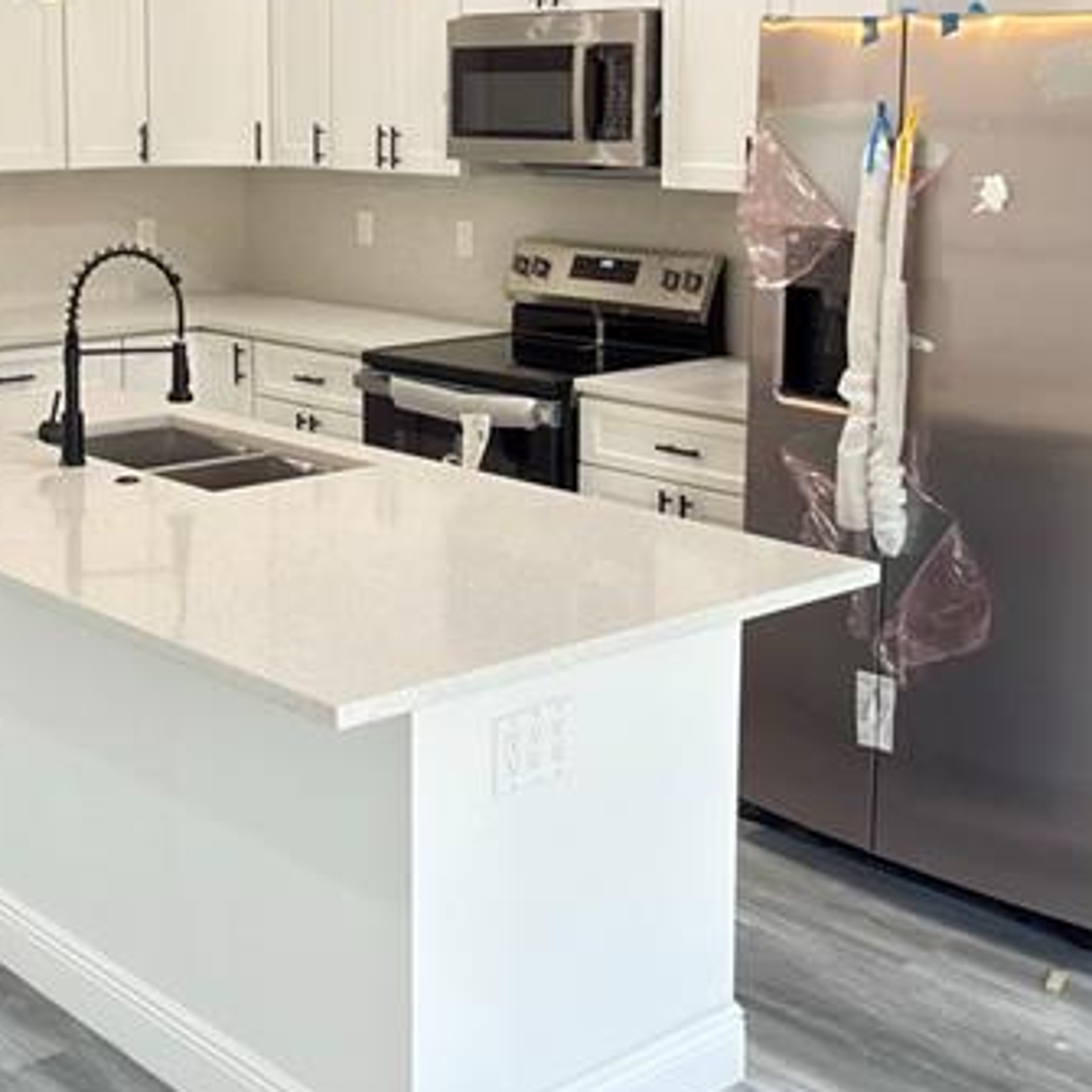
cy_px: 272
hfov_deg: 31.5
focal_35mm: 54
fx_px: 1927
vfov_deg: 31.1
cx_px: 394
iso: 100
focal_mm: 2.22
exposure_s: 1/30
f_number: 2.2
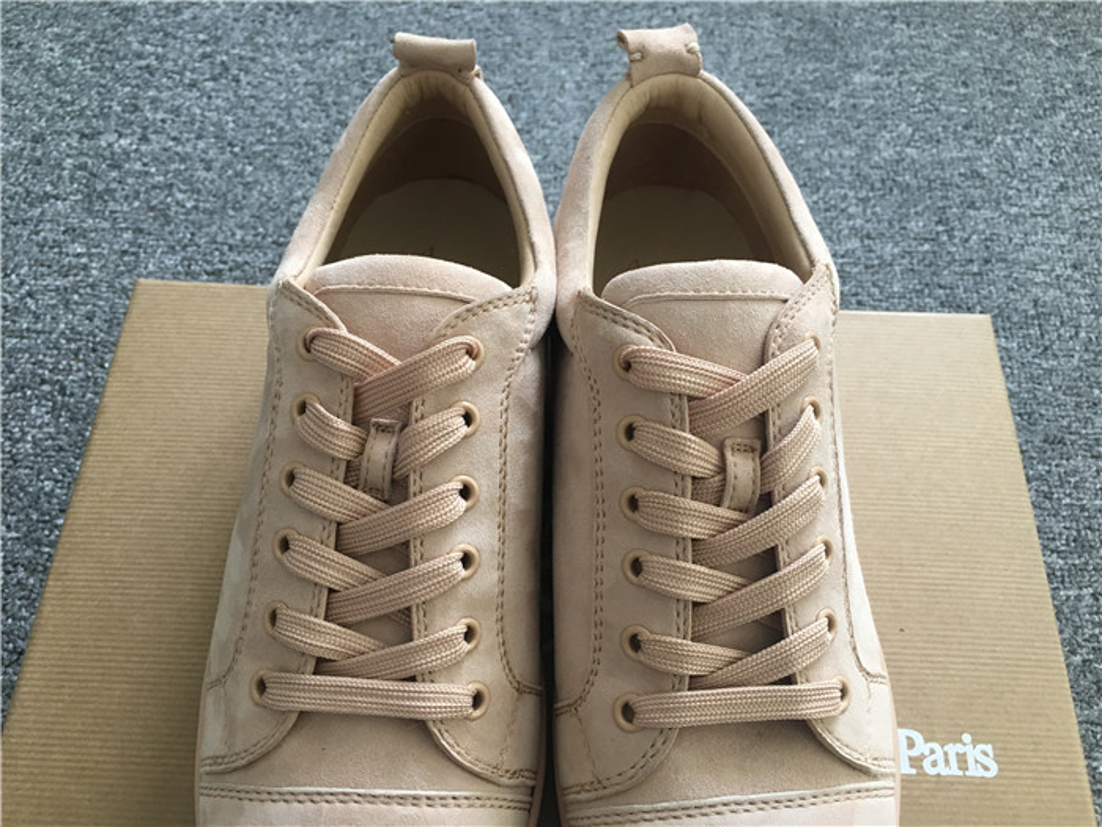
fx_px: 923
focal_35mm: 29
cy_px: 414
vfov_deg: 48.2
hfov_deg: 61.7
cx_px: 551
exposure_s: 1/33
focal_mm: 4.15
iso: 100
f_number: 2.2
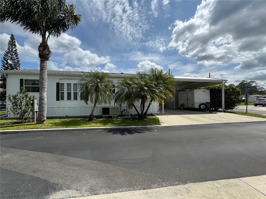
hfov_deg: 102.1
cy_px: 100
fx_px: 108
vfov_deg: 85.7
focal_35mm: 14
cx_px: 133
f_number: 2.2
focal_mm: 2.22
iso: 50
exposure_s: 1/2494
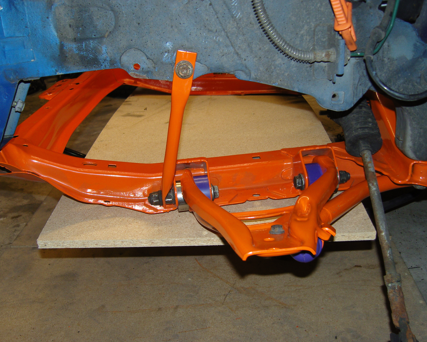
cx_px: 219
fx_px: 455
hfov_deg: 50.3
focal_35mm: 36
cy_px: 173
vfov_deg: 41.2
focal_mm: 7.3
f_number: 2.8
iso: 100
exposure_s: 1/40
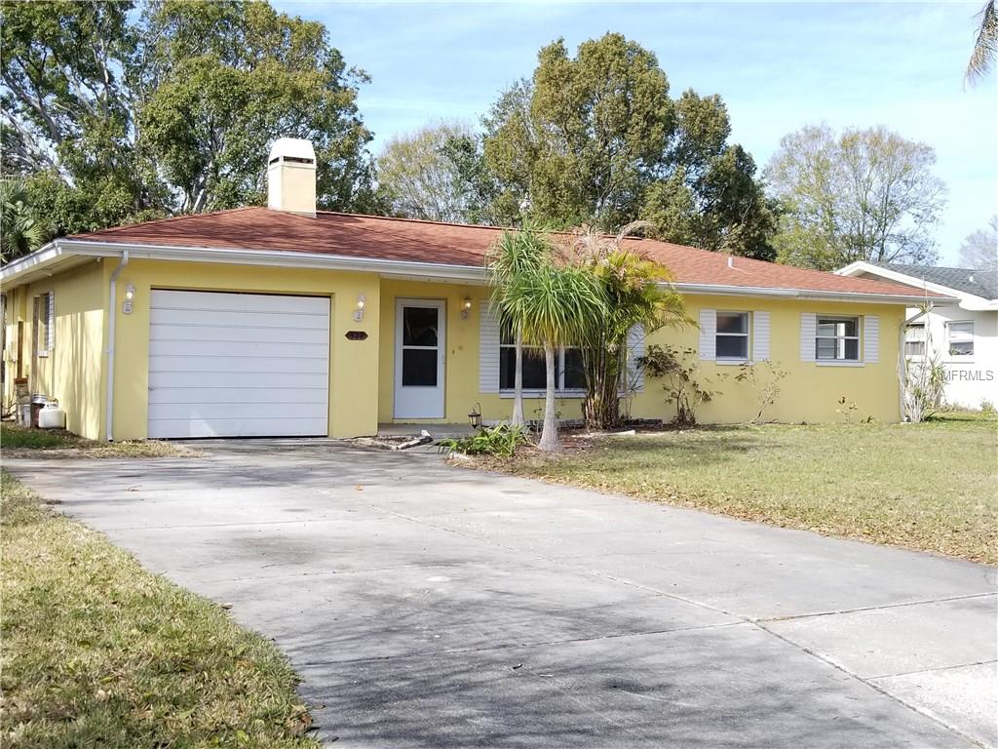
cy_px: 374
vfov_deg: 53.1
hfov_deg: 67.3
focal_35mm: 26
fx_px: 750
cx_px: 499
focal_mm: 4.25
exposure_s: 1/1269
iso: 50
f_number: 1.7
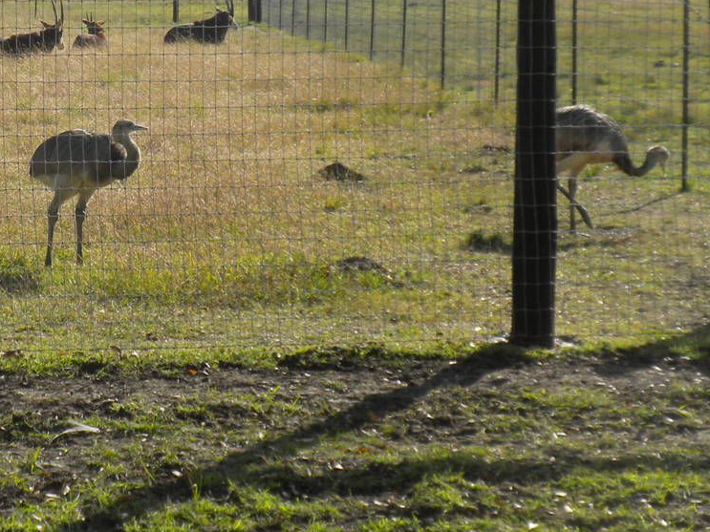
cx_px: -2
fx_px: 2297
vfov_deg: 13.2
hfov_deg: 17.2
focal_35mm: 112
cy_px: 150
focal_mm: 9.1
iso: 76
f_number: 4.3
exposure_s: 1/470
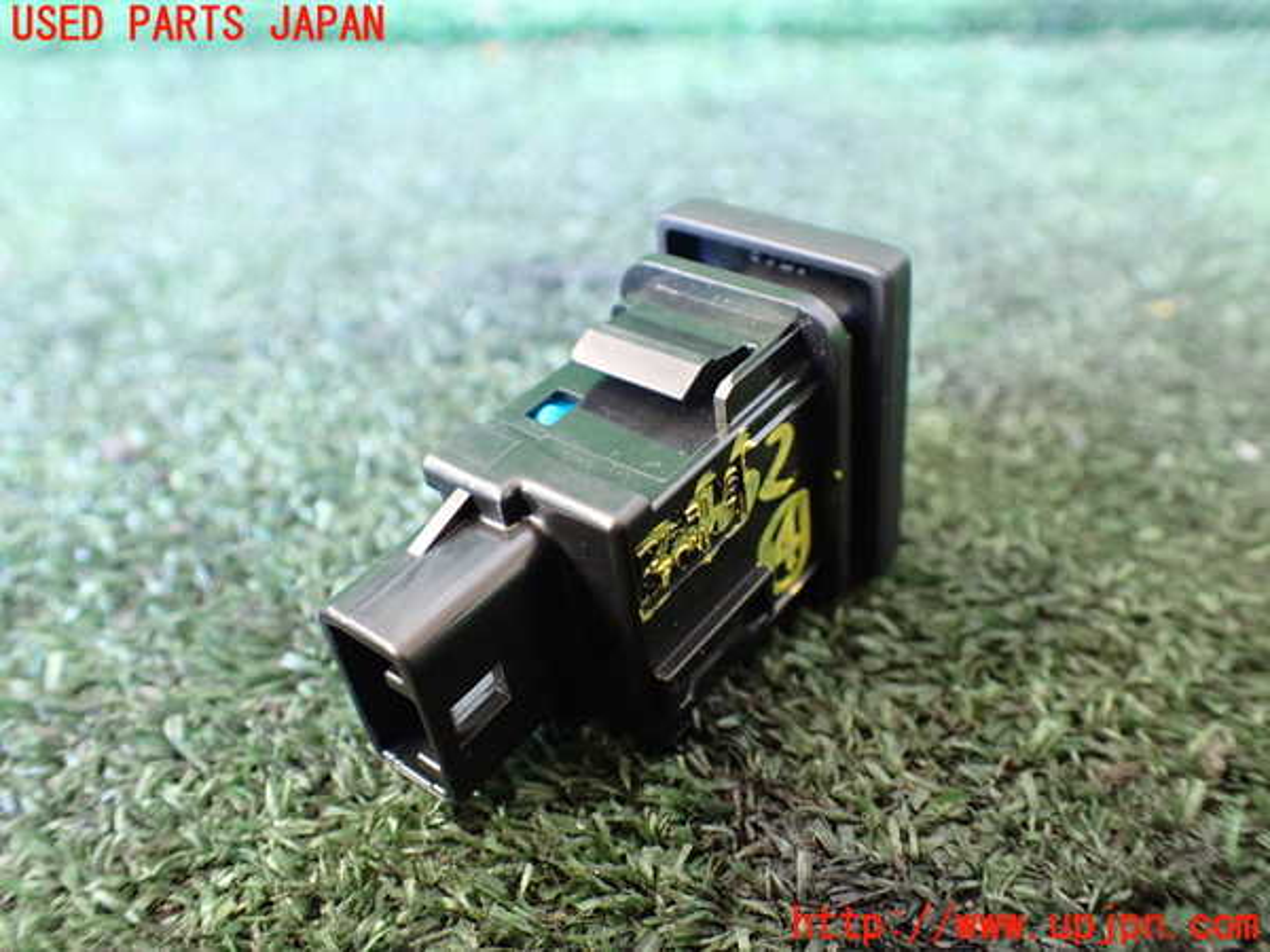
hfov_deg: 60.0
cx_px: 635
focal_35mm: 30
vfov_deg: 46.8
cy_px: 476
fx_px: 1101
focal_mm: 5.4
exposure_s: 1/50
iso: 800
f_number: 2.3
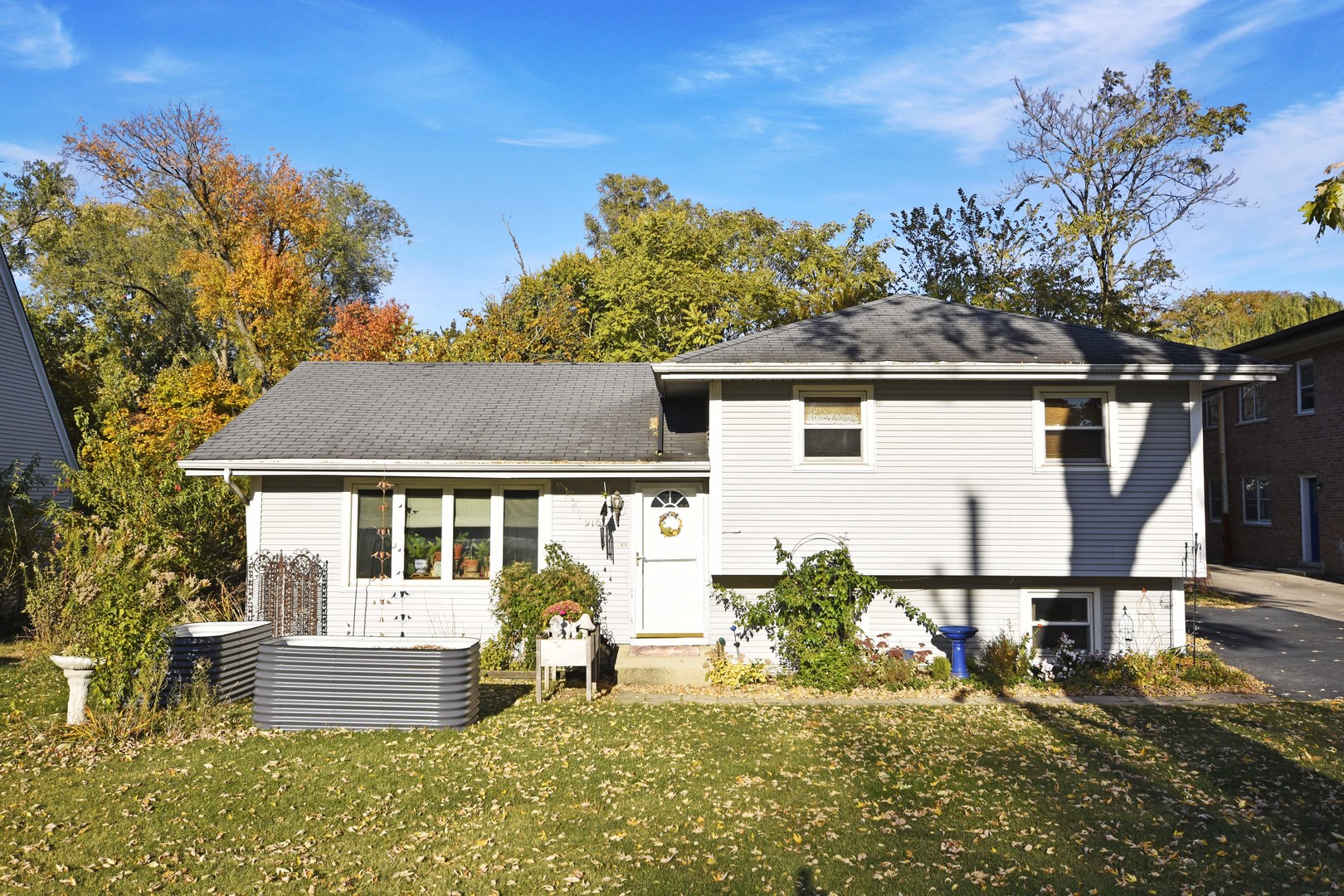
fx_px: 1120
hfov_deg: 61.9
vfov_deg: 43.6
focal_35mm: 30
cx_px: 672
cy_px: 448
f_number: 8
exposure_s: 1/250
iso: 100
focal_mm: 20
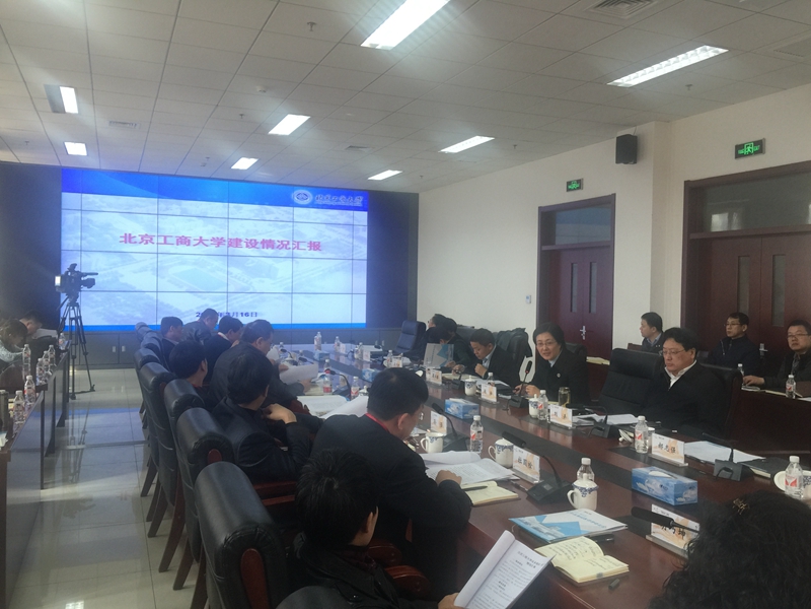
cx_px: 406
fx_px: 679
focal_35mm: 29
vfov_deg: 48.2
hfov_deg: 61.7
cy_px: 304
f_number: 2.2
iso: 32
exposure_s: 1/33
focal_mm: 4.15
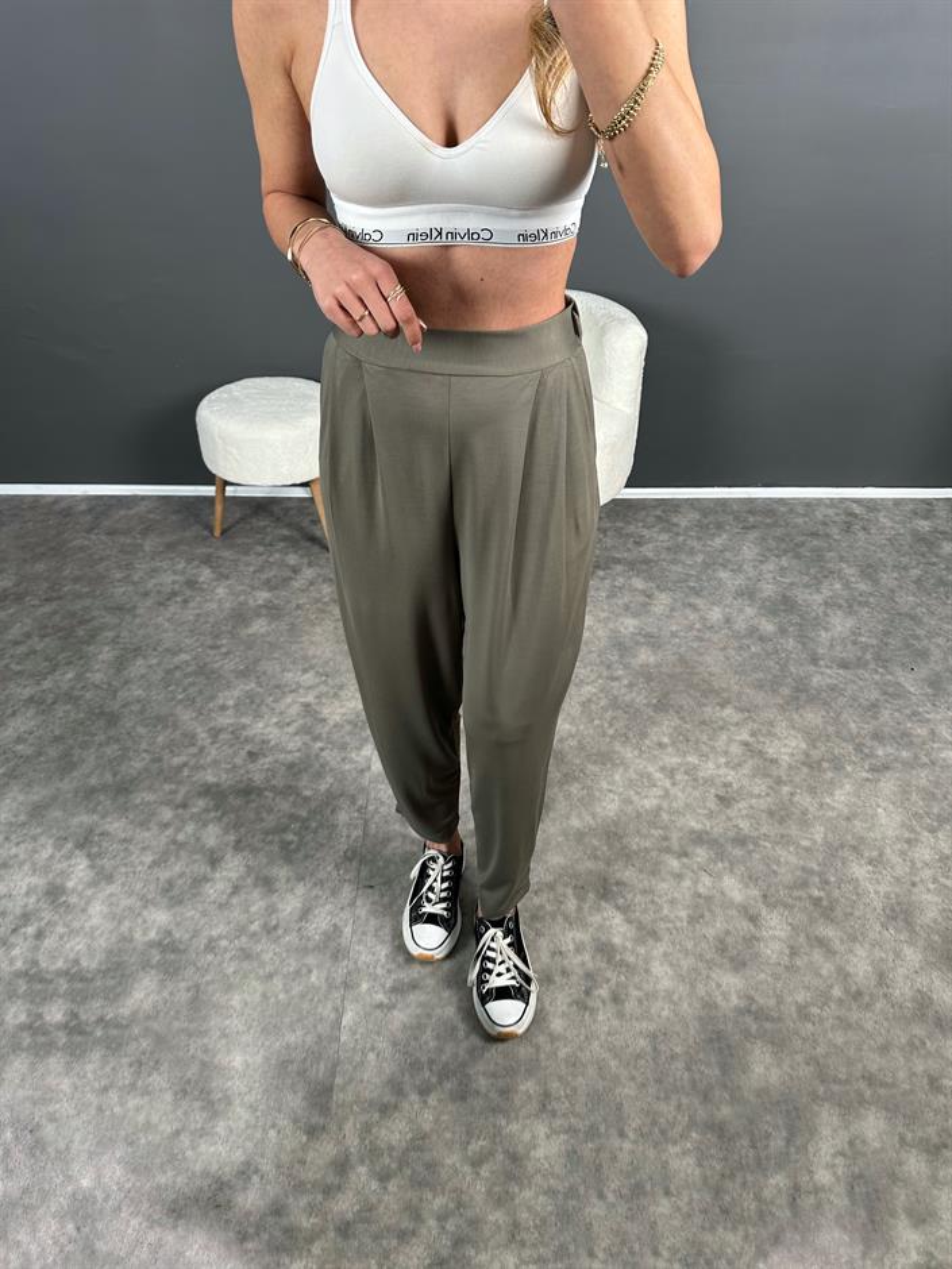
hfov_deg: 56.8
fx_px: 880
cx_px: 476
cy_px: 634
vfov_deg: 71.6
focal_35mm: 24
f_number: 1.78
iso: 160
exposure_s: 1/121
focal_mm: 6.86
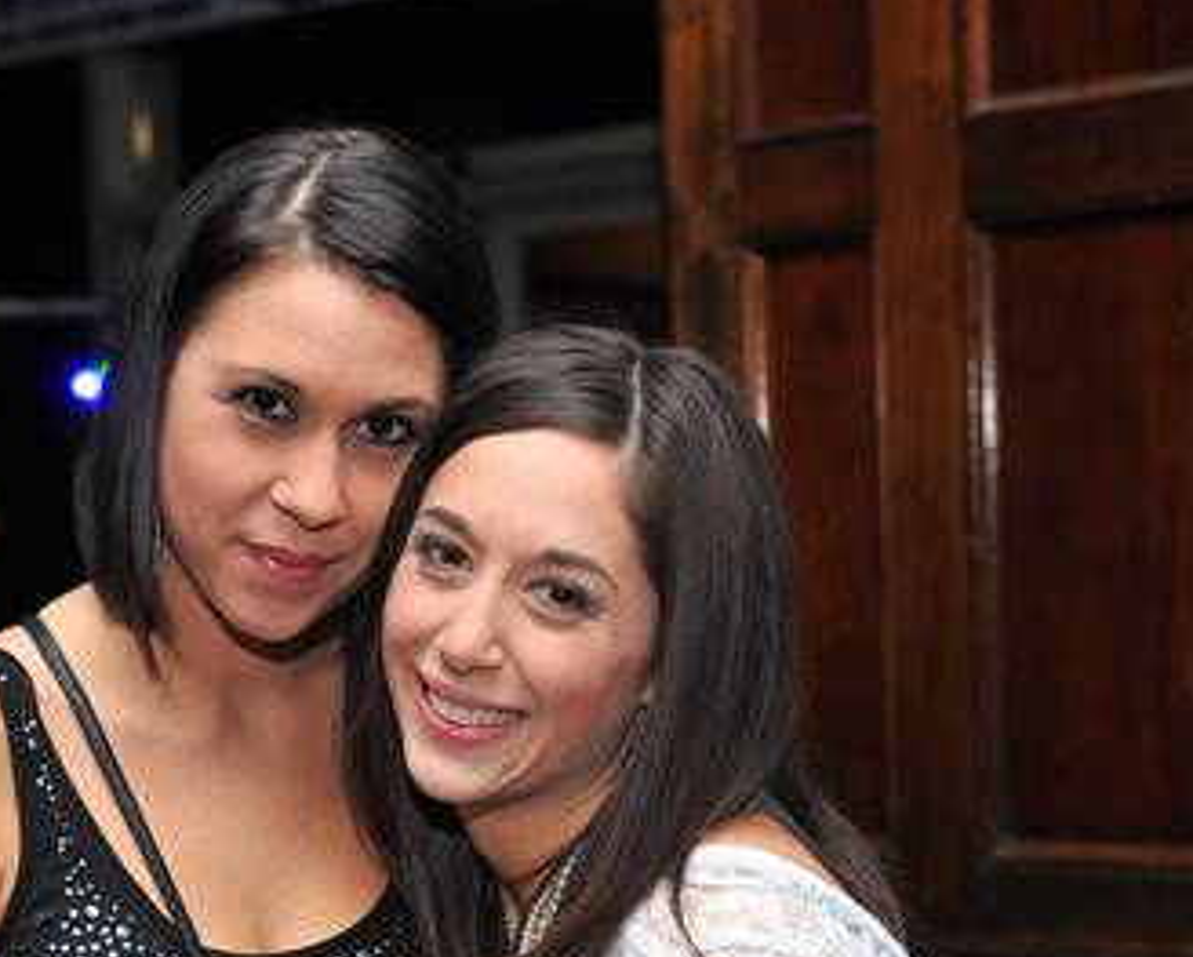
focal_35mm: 88
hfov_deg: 21.6
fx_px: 3110
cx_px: 367
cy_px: 648
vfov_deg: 17.4
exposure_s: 1/100
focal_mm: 56
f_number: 5
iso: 800
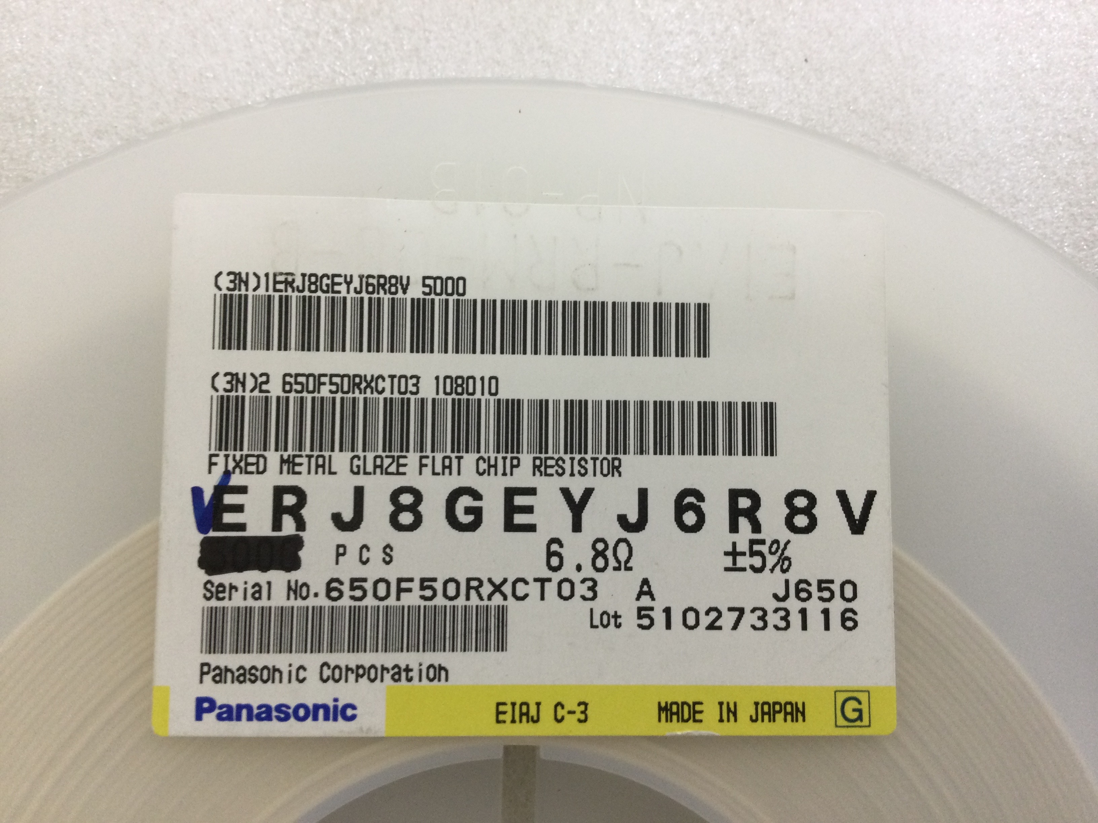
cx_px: 549
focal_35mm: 31
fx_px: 983
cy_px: 412
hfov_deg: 58.4
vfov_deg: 45.4
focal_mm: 3.3
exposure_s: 1/33
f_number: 2.4
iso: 64
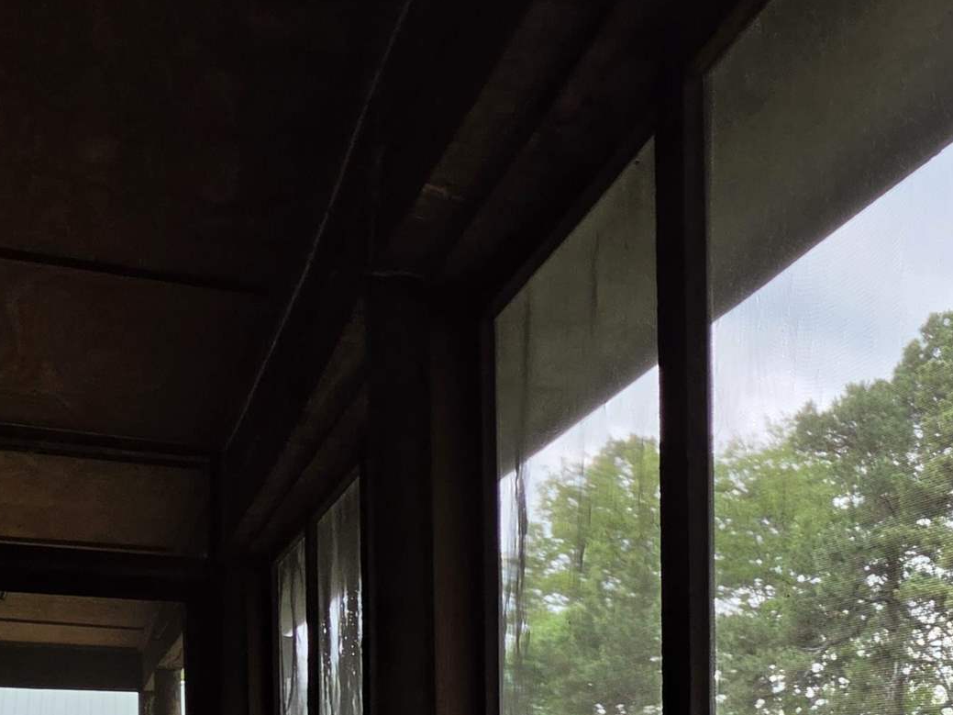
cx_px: 1061
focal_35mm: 68
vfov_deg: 19.7
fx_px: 1872
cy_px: 949
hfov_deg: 26.2
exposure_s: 1/359
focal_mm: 5.4
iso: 50
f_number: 1.8
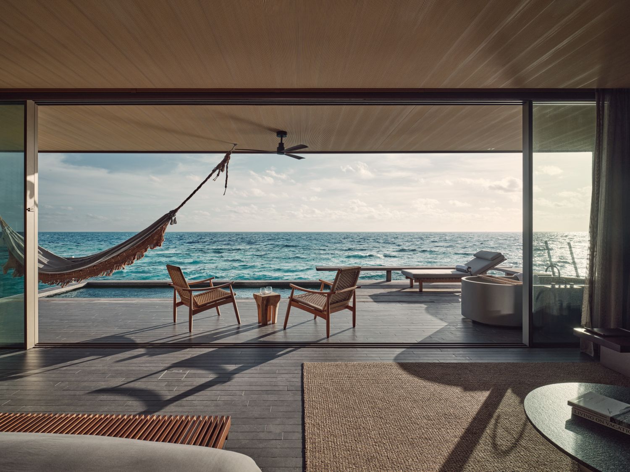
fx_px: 328
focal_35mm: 18
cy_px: 236
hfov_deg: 87.8
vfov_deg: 71.6
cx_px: 315
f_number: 13
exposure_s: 1/320
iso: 100
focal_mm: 23
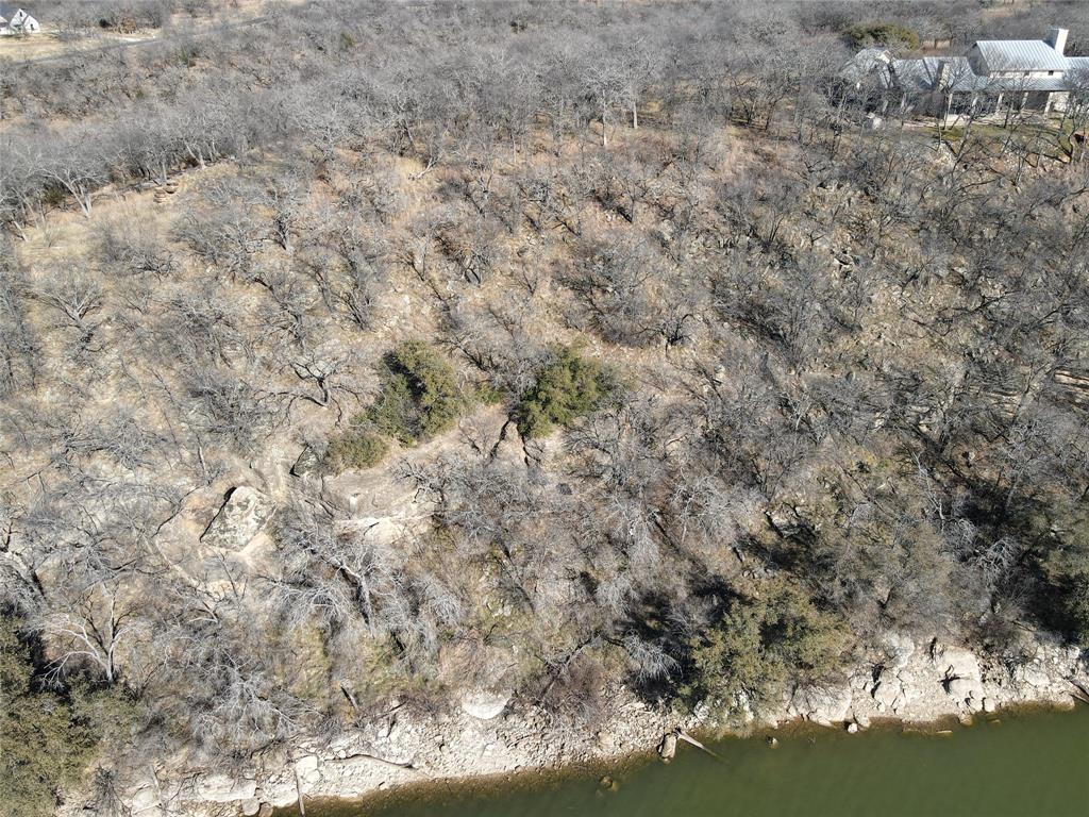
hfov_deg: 71.6
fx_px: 755
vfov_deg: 56.8
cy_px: 408
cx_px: 544
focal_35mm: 24
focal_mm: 4.5
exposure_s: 1/400
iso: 100
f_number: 2.8
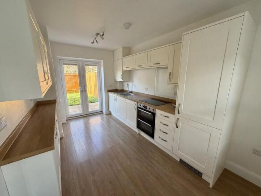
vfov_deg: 85.7
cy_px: 98
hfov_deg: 102.1
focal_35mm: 14
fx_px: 106
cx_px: 130
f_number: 2.2
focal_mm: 2.22
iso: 250
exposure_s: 1/121
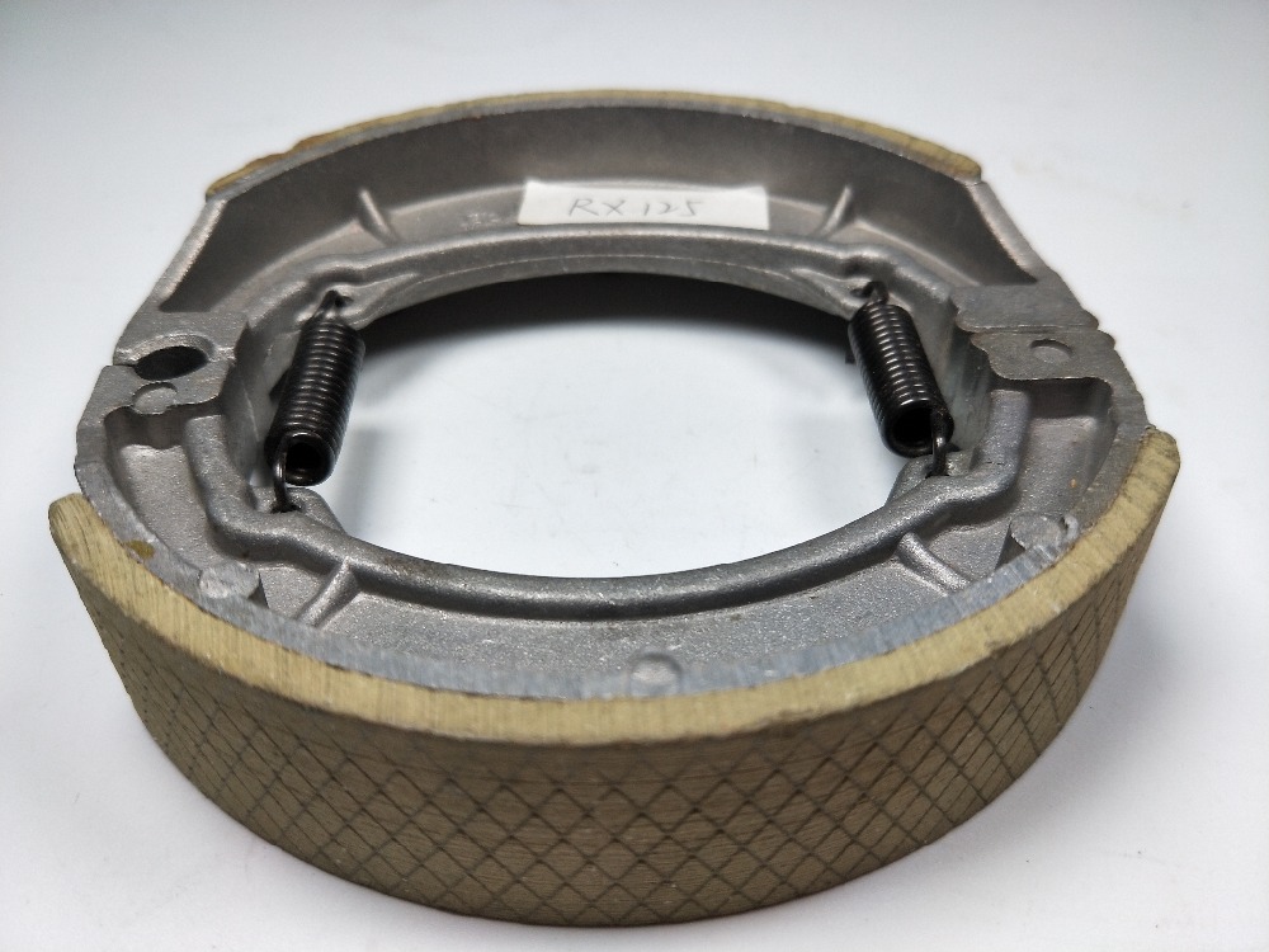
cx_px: 634
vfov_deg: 54.9
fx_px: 916
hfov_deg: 69.4
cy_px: 476
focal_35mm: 25
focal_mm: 4.27
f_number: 1.7
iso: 33
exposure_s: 1/179
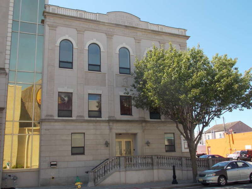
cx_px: 126
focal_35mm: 34
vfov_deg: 41.8
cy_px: 94
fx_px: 248
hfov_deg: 54.0
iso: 80
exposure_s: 1/400
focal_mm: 6.1
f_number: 3.4
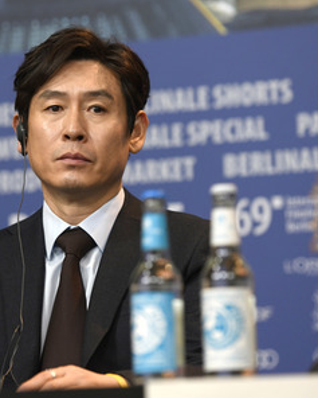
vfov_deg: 9.0
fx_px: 2516
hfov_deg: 7.2
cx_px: 45
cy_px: 200
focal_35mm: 214
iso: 1250
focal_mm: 150
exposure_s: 1/400
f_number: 3.5
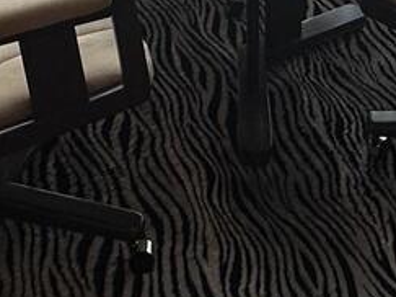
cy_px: -418
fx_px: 949
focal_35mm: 83
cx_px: 259
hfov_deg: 23.5
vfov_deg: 13.2
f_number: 2.2
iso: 40
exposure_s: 1/149
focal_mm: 2.22
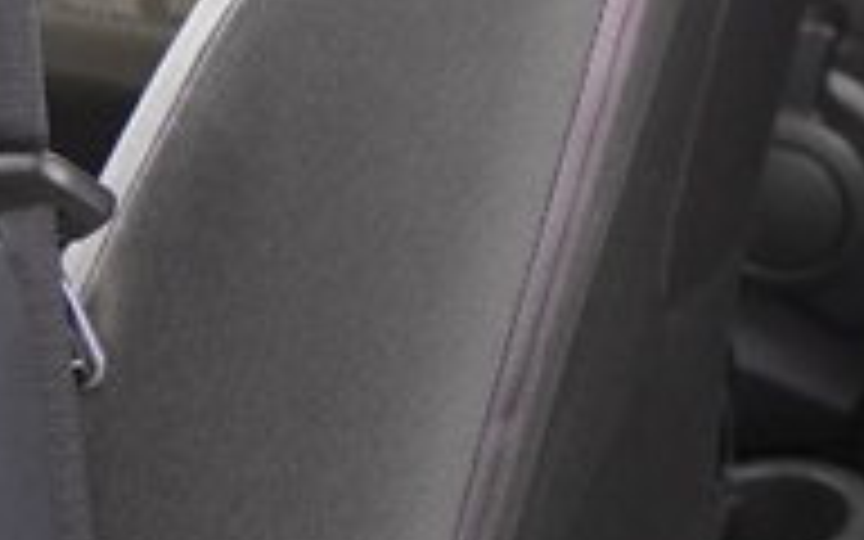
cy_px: -304
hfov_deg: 11.0
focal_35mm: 179
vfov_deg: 7.2
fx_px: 4215
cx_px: 1490
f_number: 2.8
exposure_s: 1/60
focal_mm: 22
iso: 800
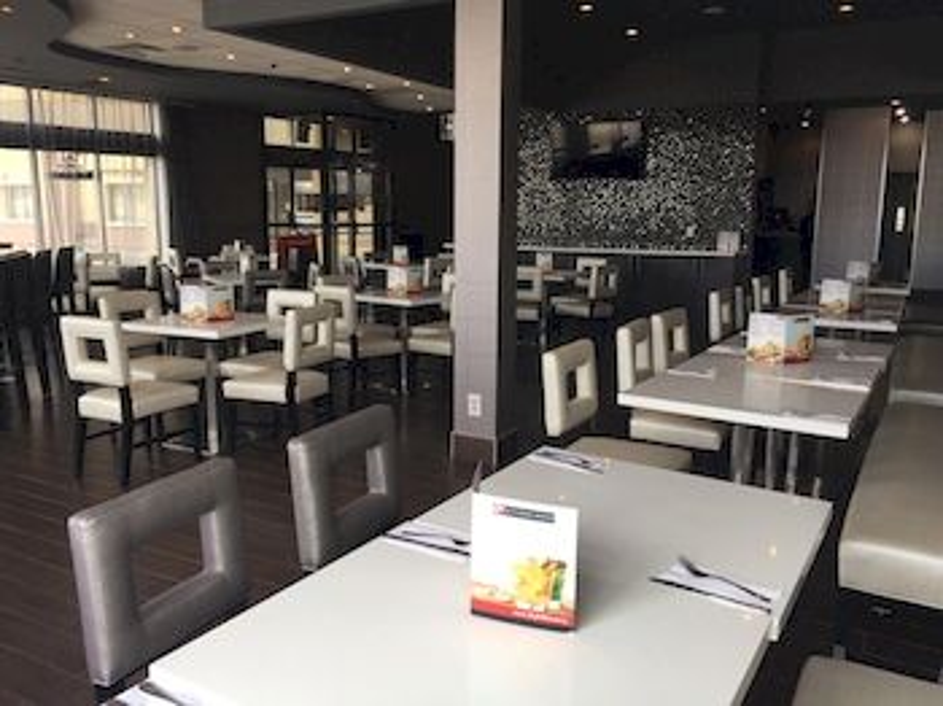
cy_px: 353
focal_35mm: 29
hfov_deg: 61.7
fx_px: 789
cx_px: 472
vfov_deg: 48.2
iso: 32
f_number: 2.2
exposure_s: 1/60
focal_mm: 4.15
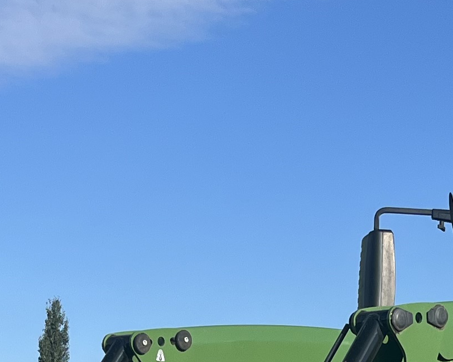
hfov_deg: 15.2
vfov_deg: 11.5
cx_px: 346
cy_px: 613
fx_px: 1690
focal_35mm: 126
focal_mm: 5.1
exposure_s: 1/3049
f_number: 1.6
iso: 50
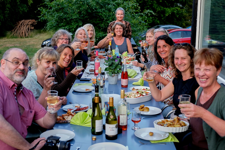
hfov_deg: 37.5
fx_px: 331
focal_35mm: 53
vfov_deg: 25.5
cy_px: 75
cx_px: 112
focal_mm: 35
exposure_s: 1/200
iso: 320
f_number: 3.6
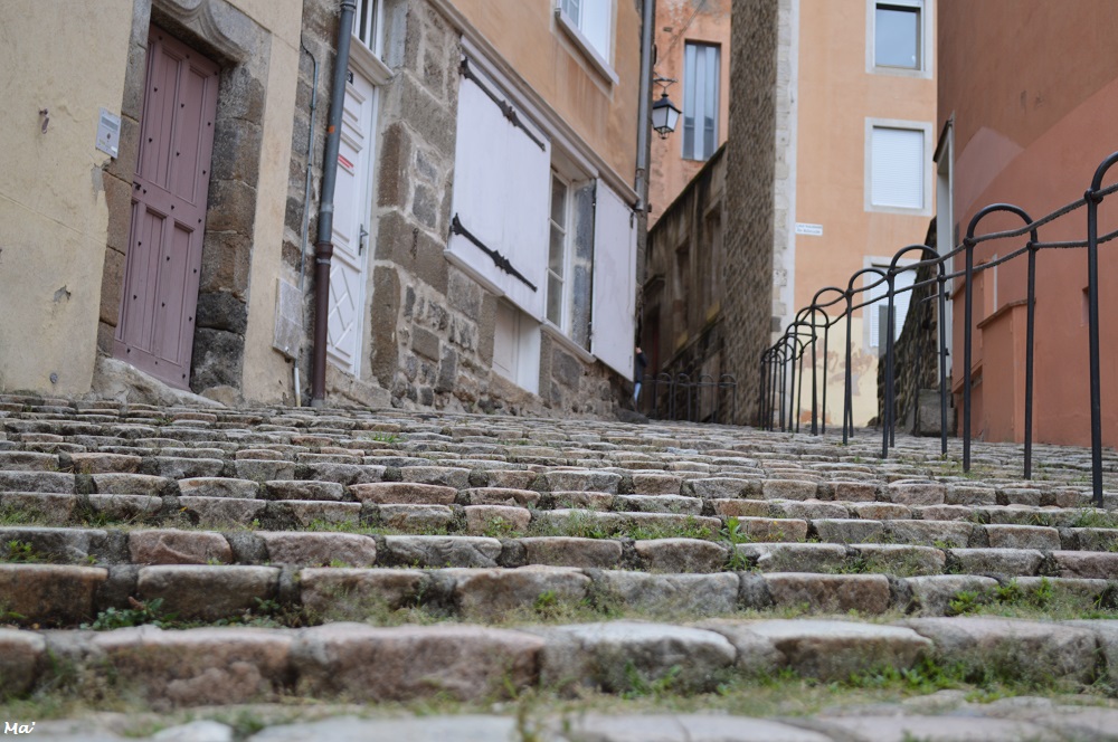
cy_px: 371
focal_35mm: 63
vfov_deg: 21.5
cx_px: 559
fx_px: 1954
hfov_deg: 31.9
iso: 220
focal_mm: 42
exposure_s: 1/125
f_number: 5.6
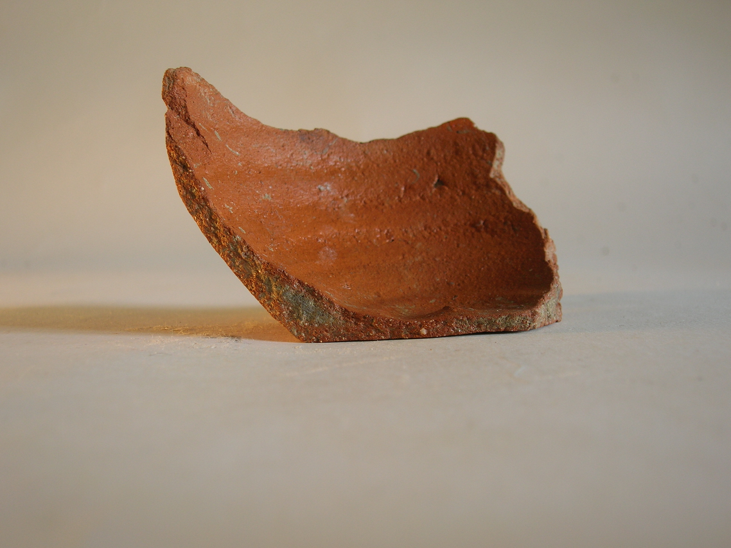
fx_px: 971
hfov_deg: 41.2
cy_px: 274
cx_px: 366
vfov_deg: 31.5
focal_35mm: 46
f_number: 3.2
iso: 50
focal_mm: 7.7
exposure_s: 1/9.7
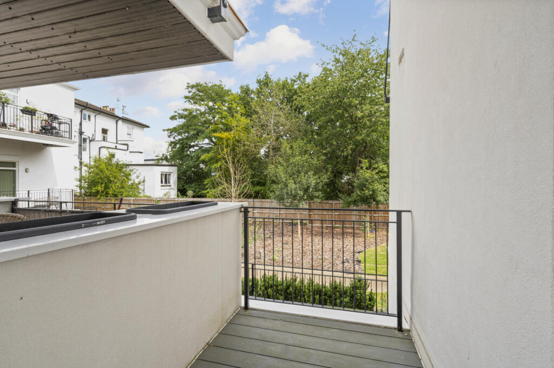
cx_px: 277
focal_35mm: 14
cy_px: 184
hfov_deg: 104.3
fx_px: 215
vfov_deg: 81.1
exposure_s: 1/80
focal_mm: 14
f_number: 8
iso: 200
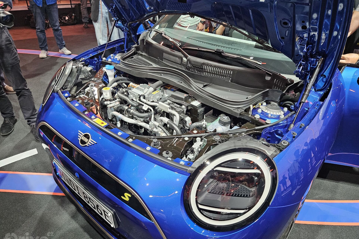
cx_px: 179
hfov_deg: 73.7
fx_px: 239
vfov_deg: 53.1
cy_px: 116
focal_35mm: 24
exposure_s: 1/106
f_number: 1.8
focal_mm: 5.4
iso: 500
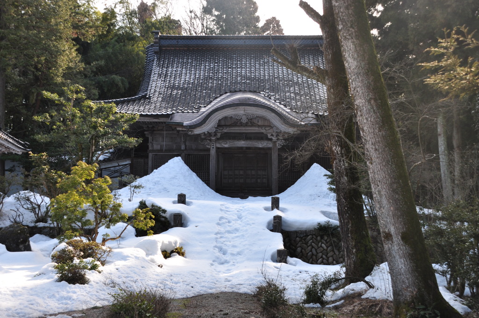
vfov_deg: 25.0
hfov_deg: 36.9
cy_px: 159
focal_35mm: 54
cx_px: 240
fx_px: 718
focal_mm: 36
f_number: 9
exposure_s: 1/125
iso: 200
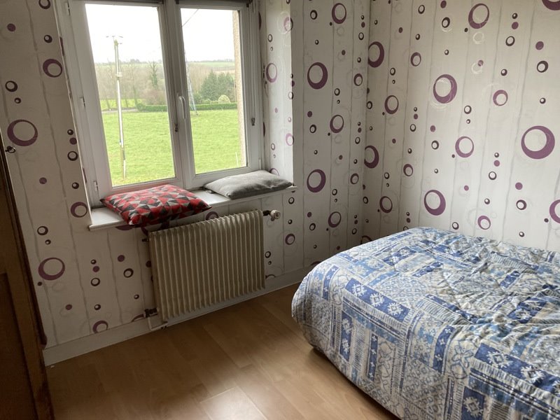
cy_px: 210
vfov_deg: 49.7
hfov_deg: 63.4
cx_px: 280
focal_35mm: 28
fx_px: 453
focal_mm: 3.99
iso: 100
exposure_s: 1/60
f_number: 1.8
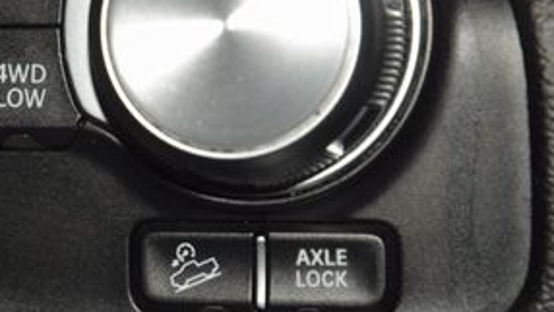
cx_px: 99
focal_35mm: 246
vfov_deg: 4.9
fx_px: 3614
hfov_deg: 8.7
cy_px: 92
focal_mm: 70
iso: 100
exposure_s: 1/125
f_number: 8
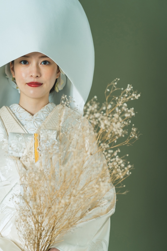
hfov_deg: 13.7
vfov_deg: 20.4
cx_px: 84
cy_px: 126
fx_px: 695
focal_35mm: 100
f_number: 2.8
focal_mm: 100
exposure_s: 1/125
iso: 160
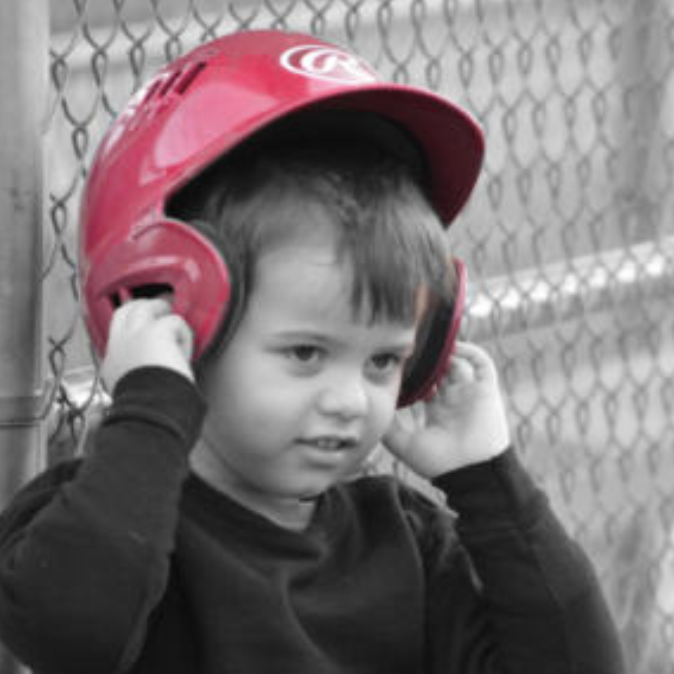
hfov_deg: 3.9
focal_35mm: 448
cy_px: 374
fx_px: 9869
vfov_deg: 3.9
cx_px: 475
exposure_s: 1/500
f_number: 5.6
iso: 2000
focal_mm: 200
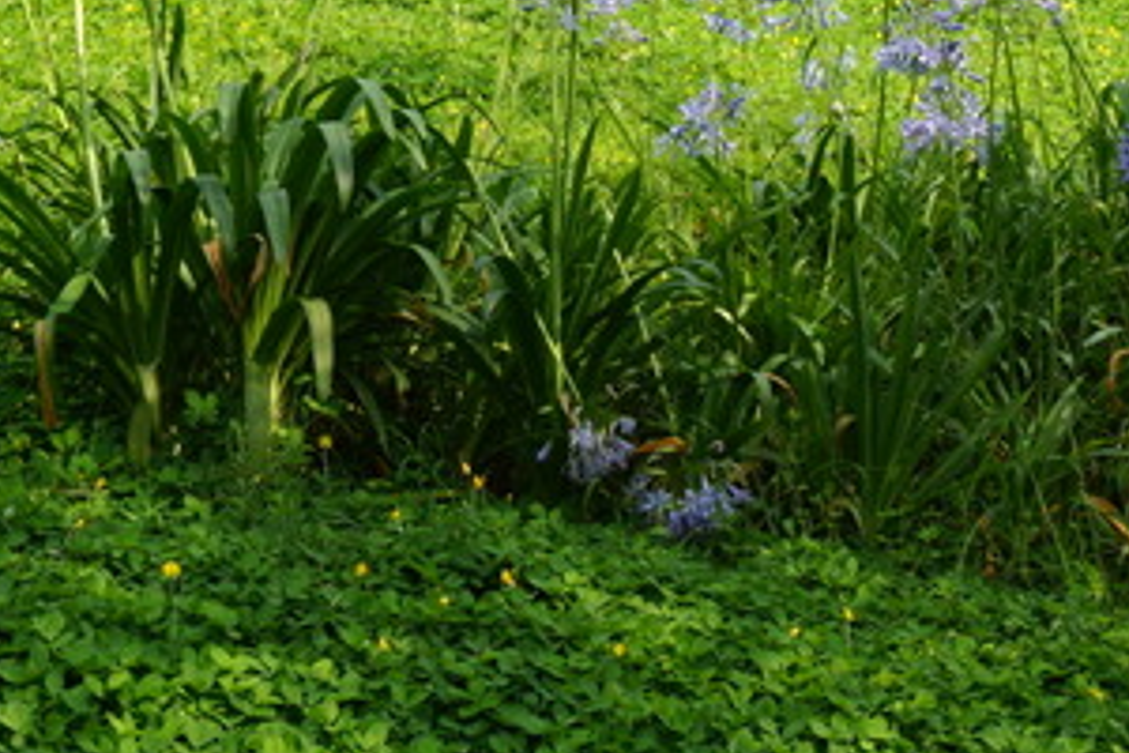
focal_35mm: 80
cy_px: -30
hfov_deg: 25.1
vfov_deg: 16.6
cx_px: 798
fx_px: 2511
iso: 200
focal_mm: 25
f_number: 16
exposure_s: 1/100
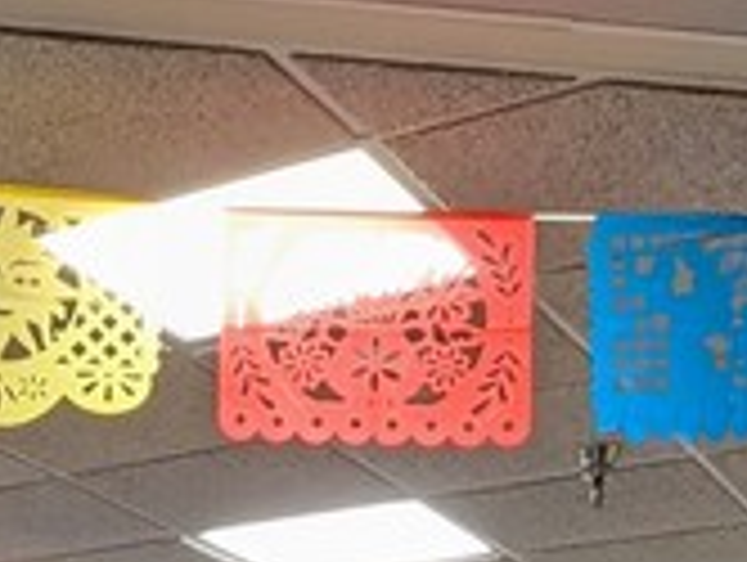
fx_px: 1729
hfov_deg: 22.0
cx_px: -220
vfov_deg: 14.6
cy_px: 1194
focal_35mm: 80
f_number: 2.2
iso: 79
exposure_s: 1/24
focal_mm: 1.95
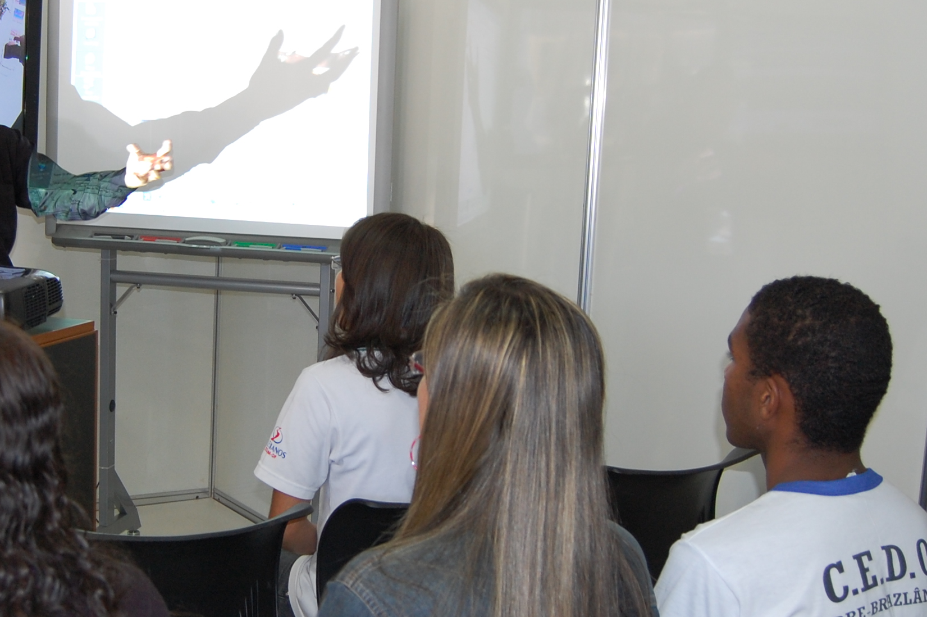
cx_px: 272
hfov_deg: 37.6
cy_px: 314
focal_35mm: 52
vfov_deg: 26.0
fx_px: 1336
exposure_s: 1/60
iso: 400
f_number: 3.5
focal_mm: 19
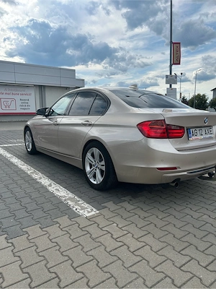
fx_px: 216
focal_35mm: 26
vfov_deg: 67.3
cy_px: 144
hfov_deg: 53.1
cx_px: 108
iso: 50
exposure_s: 1/4630
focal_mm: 5.7
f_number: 1.5
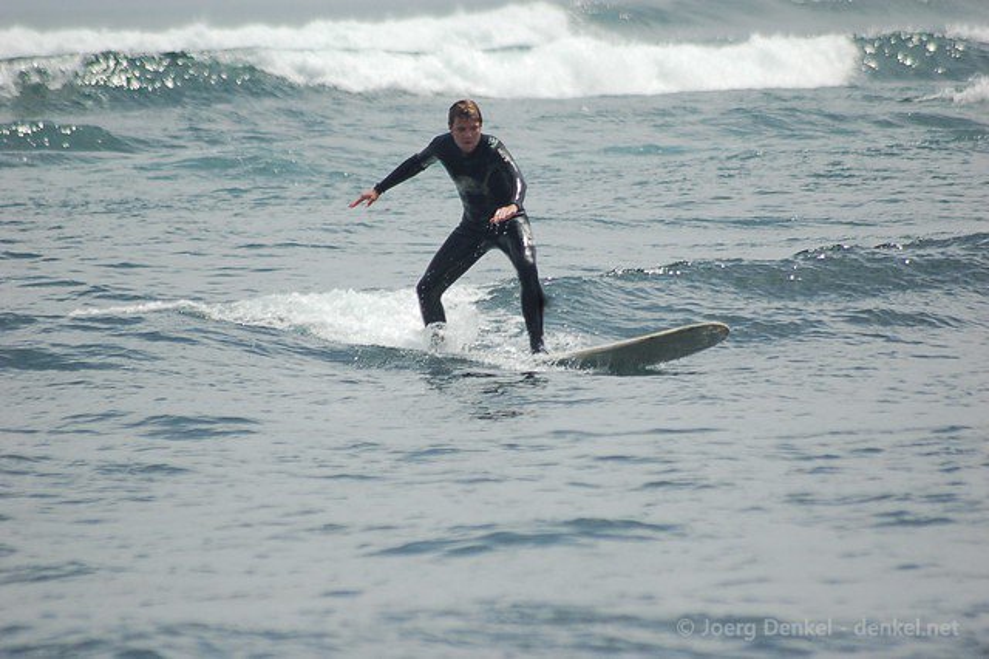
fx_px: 12356
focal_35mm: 450
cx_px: 494
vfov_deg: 3.1
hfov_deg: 4.6
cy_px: 330
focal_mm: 300
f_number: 6
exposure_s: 1/2000
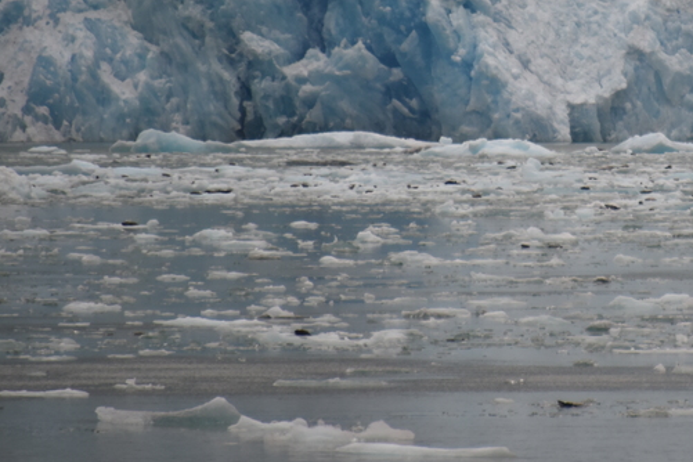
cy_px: 57
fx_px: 14764
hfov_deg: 2.7
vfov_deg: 1.8
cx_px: 614
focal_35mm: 767
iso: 900
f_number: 5.6
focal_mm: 300
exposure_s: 1/640
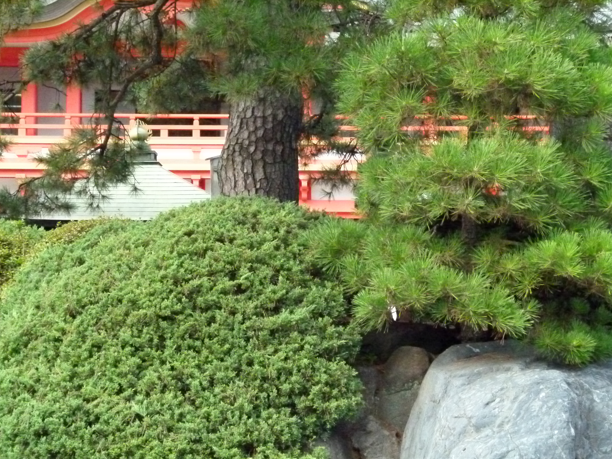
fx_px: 1096
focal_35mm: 62
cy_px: 233
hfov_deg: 31.2
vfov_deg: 23.6
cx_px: 310
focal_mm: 10.8
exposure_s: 1/1300
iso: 1600
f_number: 4.5
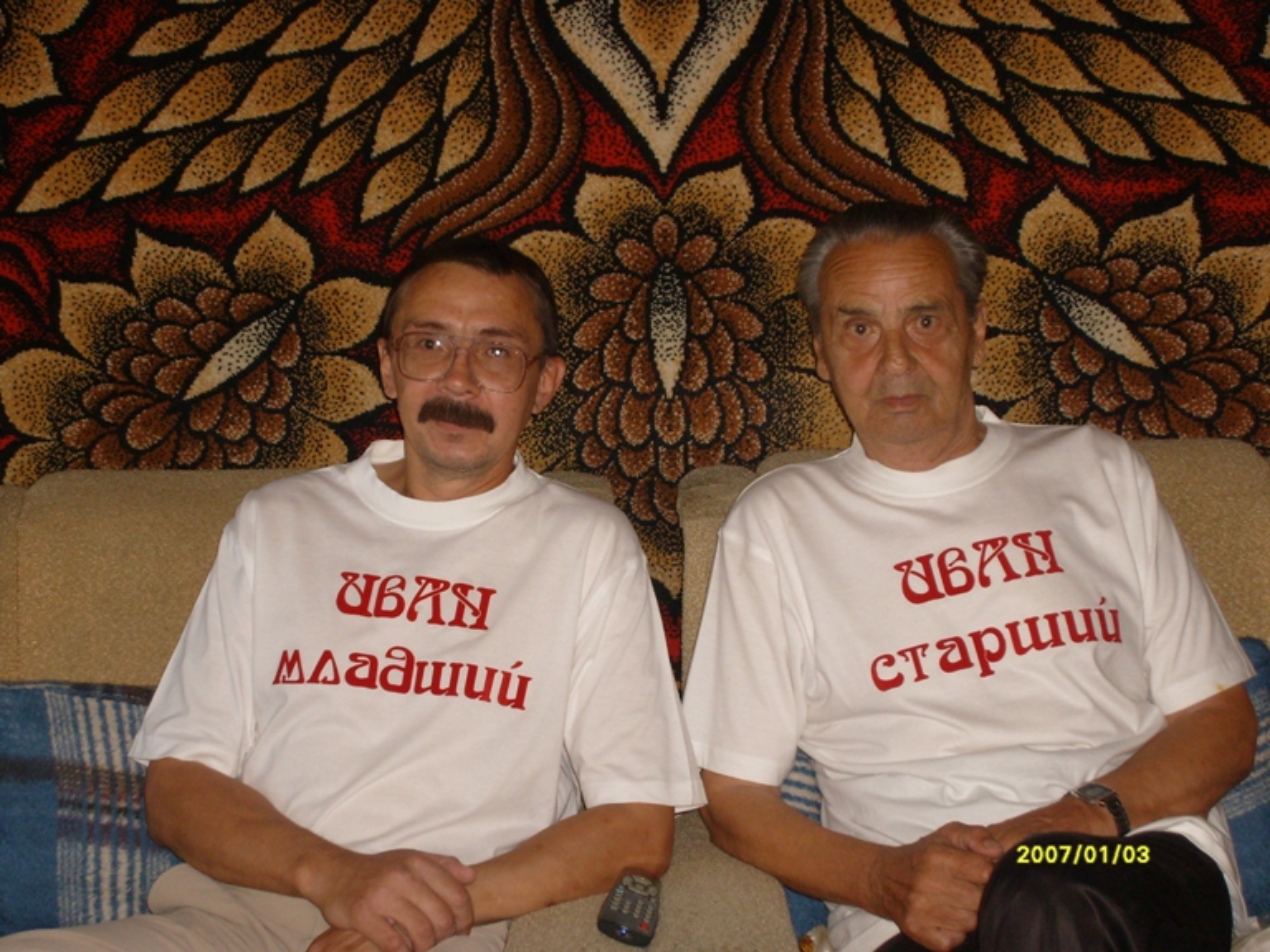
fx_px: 2642
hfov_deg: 27.0
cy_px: 476
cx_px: 635
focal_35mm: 72
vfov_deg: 20.4
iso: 160
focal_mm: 12
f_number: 3.9
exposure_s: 1/60
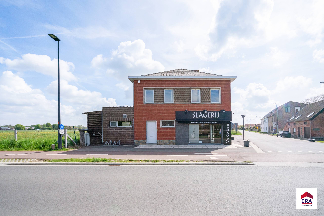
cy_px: 108
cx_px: 162
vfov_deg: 73.8
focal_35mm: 16
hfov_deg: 96.7
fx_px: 144
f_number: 11
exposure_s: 1/2000
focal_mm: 16
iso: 800
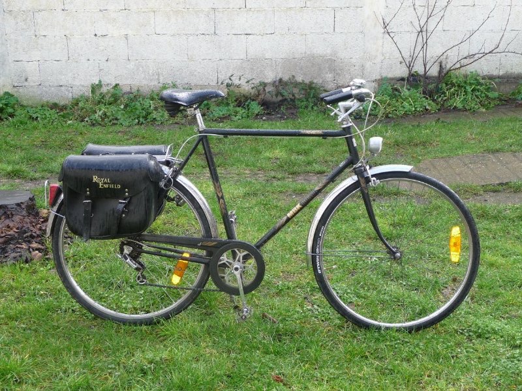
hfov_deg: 33.2
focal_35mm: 58
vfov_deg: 25.2
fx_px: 875
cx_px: 261
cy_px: 196
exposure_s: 1/50
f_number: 4.4
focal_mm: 9.8
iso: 100
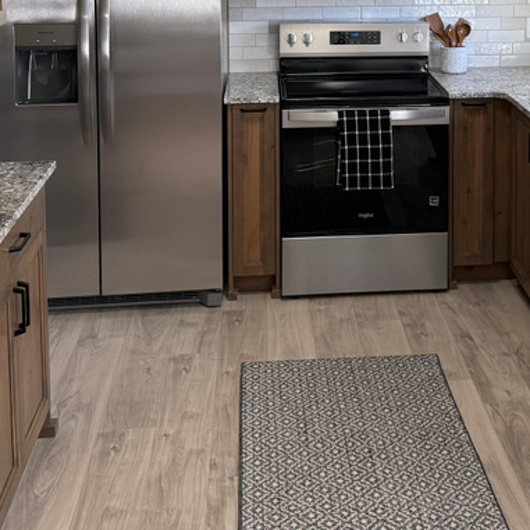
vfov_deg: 28.2
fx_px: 987
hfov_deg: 29.6
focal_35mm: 57
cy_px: 0
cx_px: 387
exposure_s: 1/178
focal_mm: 6.76
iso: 200
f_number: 1.78
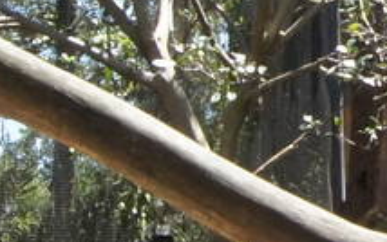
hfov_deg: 9.6
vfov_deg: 6.3
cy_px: -98
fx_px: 2174
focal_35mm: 206
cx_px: 705
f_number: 10
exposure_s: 1/200
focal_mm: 18
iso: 800
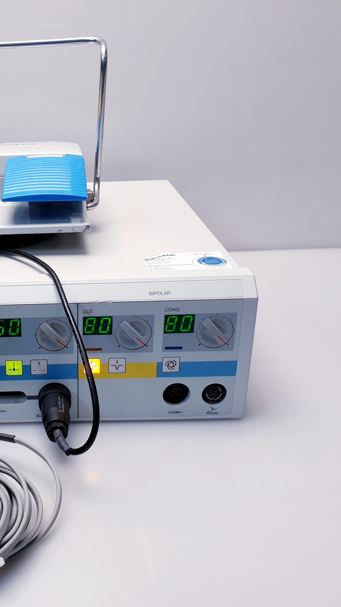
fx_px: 611
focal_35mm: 38
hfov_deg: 29.9
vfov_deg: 52.8
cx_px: 35
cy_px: 305
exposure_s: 1/50
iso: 50
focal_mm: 4.3
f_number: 2.4
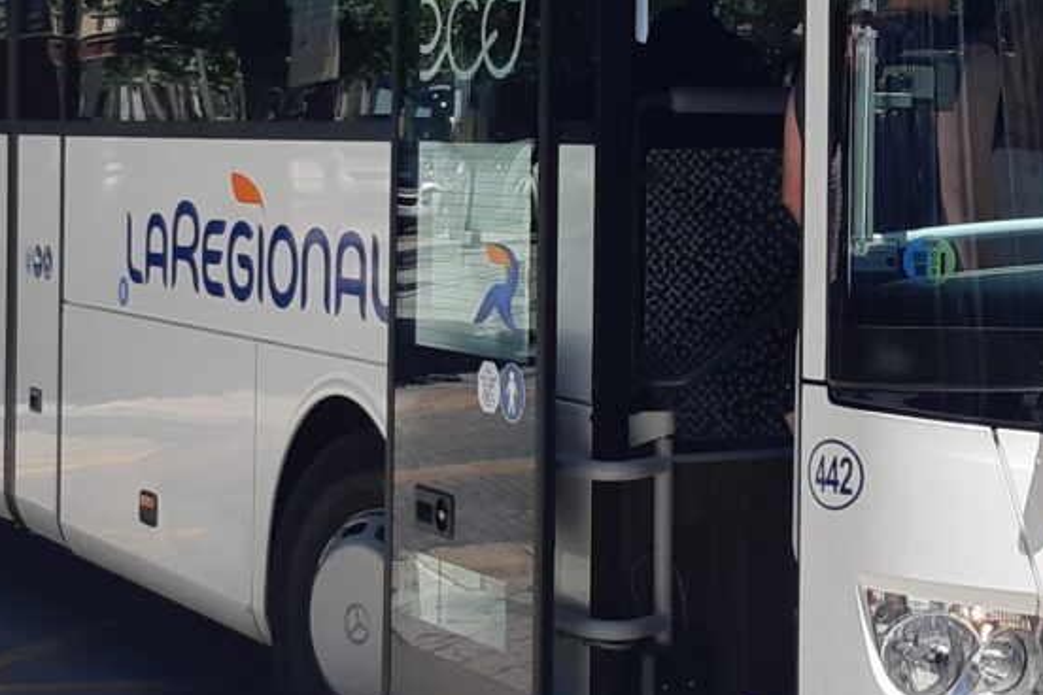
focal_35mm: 94
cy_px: 178
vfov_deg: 14.5
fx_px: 2723
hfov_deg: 21.6
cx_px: 676
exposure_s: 1/1502
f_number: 1.7
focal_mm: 3.93
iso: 40
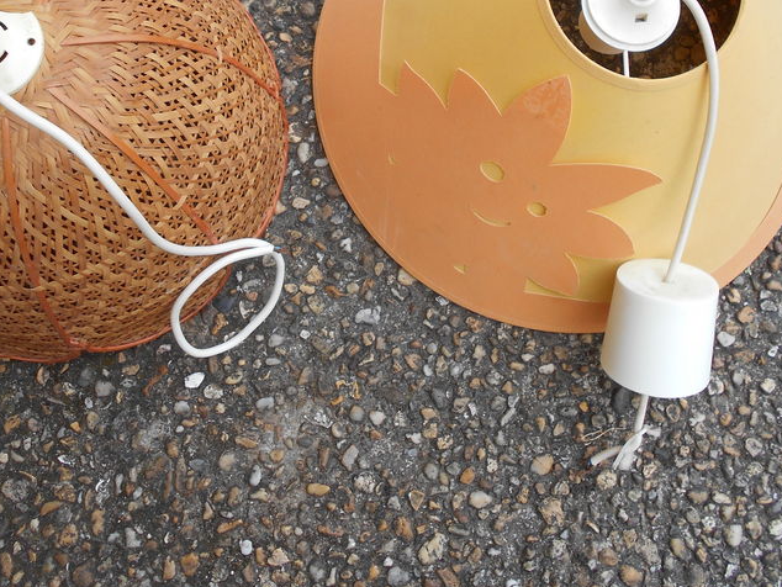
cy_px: 157
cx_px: 340
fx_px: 927
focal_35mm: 41
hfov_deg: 45.7
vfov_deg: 34.5
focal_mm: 4.6
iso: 80
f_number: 3.2
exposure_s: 1/250
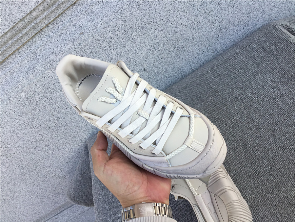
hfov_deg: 58.4
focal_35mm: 31
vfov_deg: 45.4
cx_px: 148
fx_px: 264
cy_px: 111
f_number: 2.4
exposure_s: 1/364
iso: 25
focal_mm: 3.3
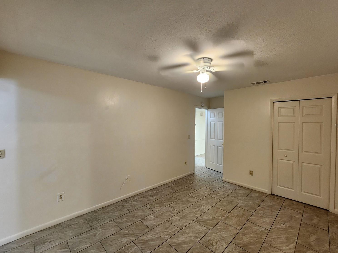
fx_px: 137
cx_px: 174
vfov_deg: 85.7
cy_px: 126
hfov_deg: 102.0
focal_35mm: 14
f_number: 2.2
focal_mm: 2.2
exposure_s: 1/40
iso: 320
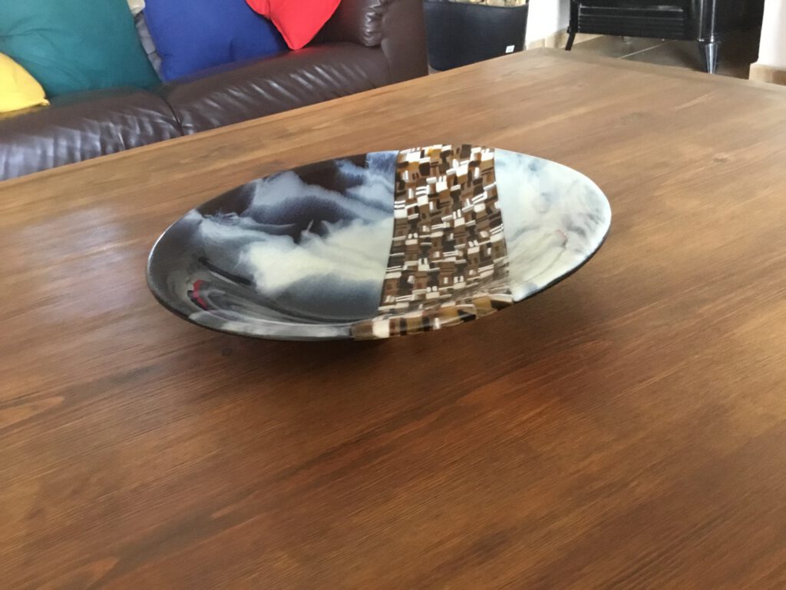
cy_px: 295
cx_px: 393
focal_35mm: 31
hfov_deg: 58.4
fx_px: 704
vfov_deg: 45.4
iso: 320
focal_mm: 3.3
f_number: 2.4
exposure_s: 1/17
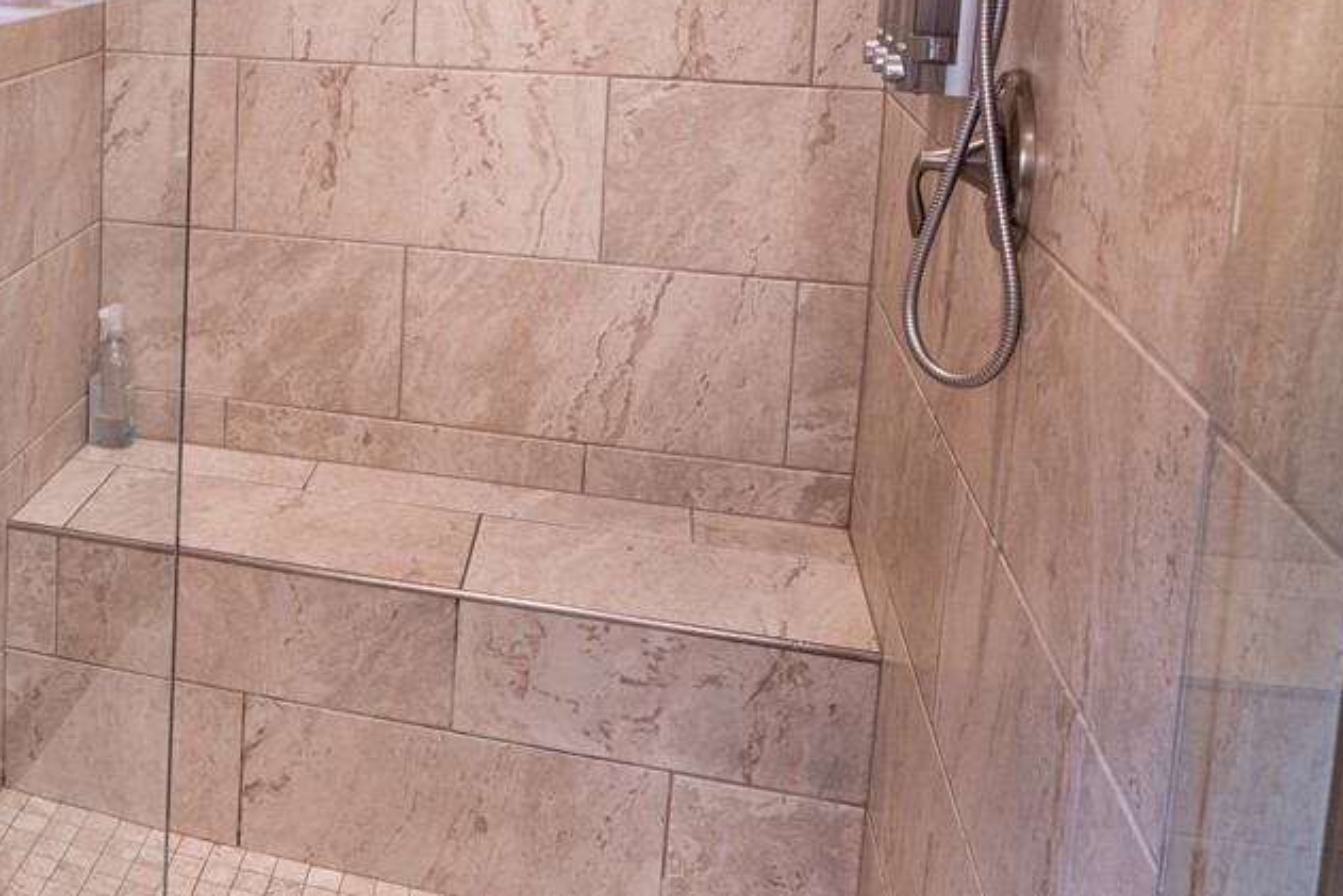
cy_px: 54
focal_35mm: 43
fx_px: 1604
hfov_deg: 39.3
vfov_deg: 29.6
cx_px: -39
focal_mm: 16
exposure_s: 1/2.5
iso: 100
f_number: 8
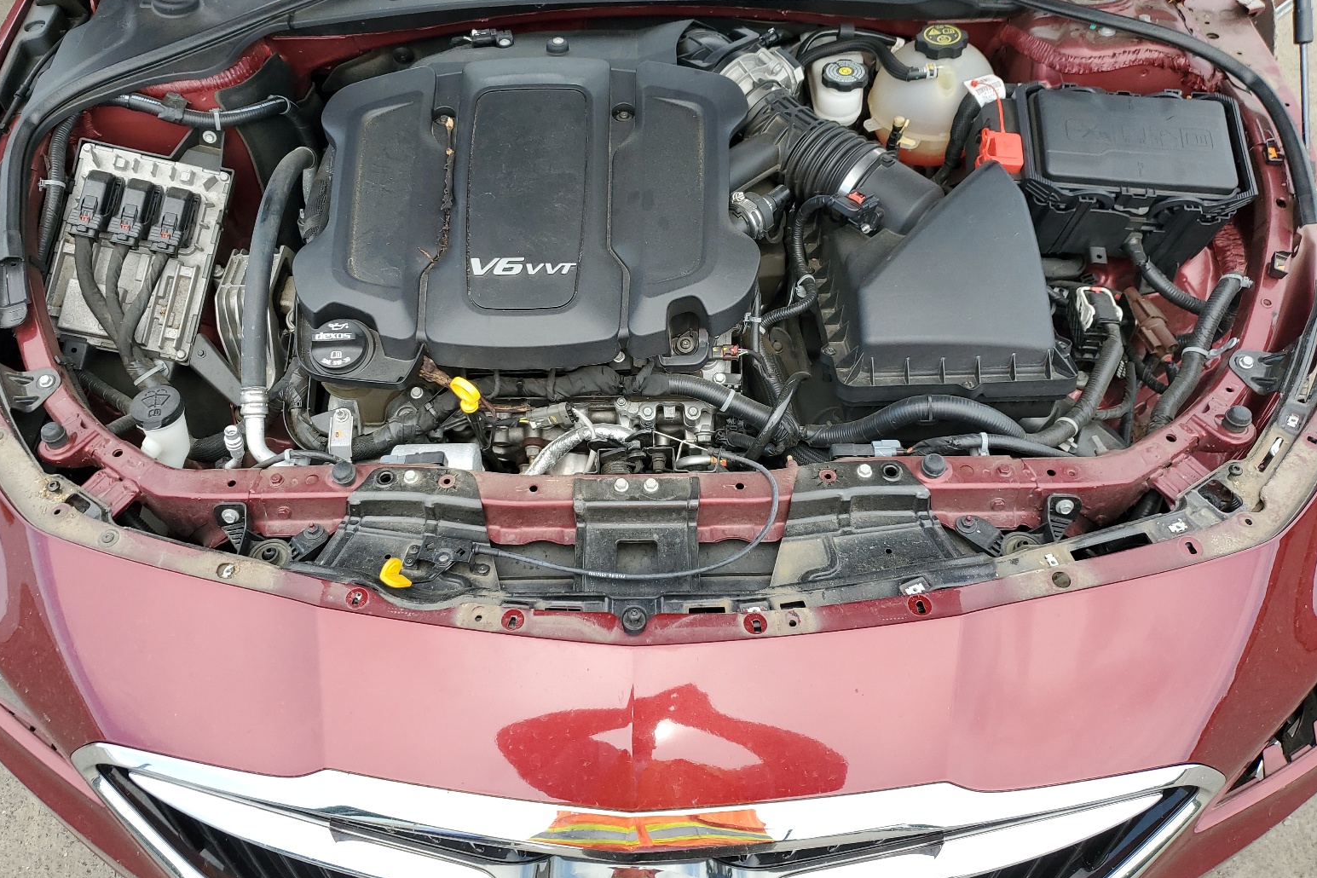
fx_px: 1024
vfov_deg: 46.4
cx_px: 638
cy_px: 409
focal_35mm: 28
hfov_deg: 65.5
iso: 50
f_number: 1.5
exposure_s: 1/625
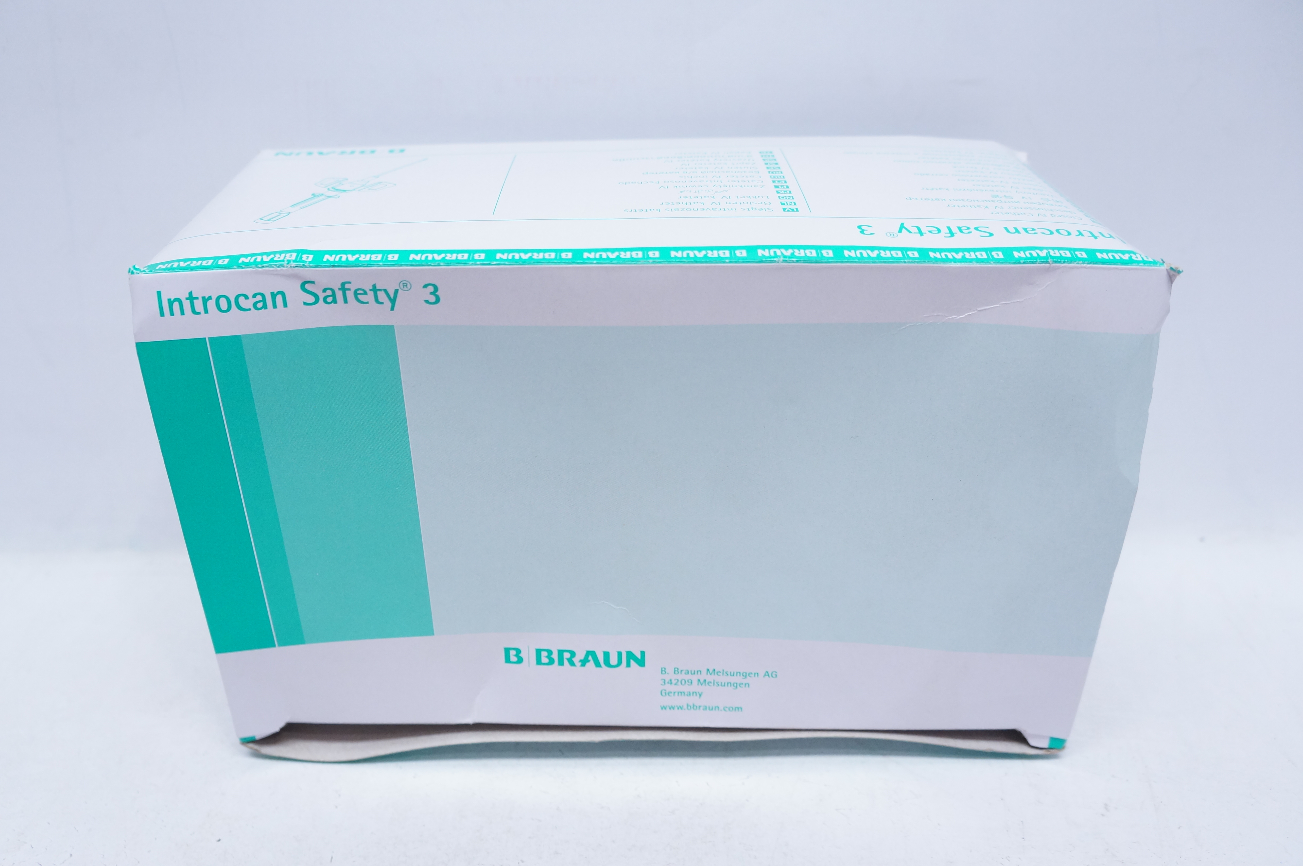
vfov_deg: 43.5
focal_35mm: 30
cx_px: 652
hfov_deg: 62.0
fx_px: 1085
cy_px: 433
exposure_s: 1/125
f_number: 4
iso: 800
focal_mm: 20
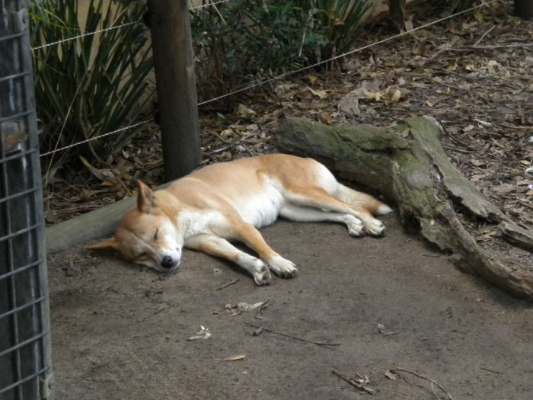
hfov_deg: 18.7
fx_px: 1617
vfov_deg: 14.1
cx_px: 266
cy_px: 200
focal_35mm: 105
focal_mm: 18.9
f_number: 5.9
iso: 502
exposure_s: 1/138
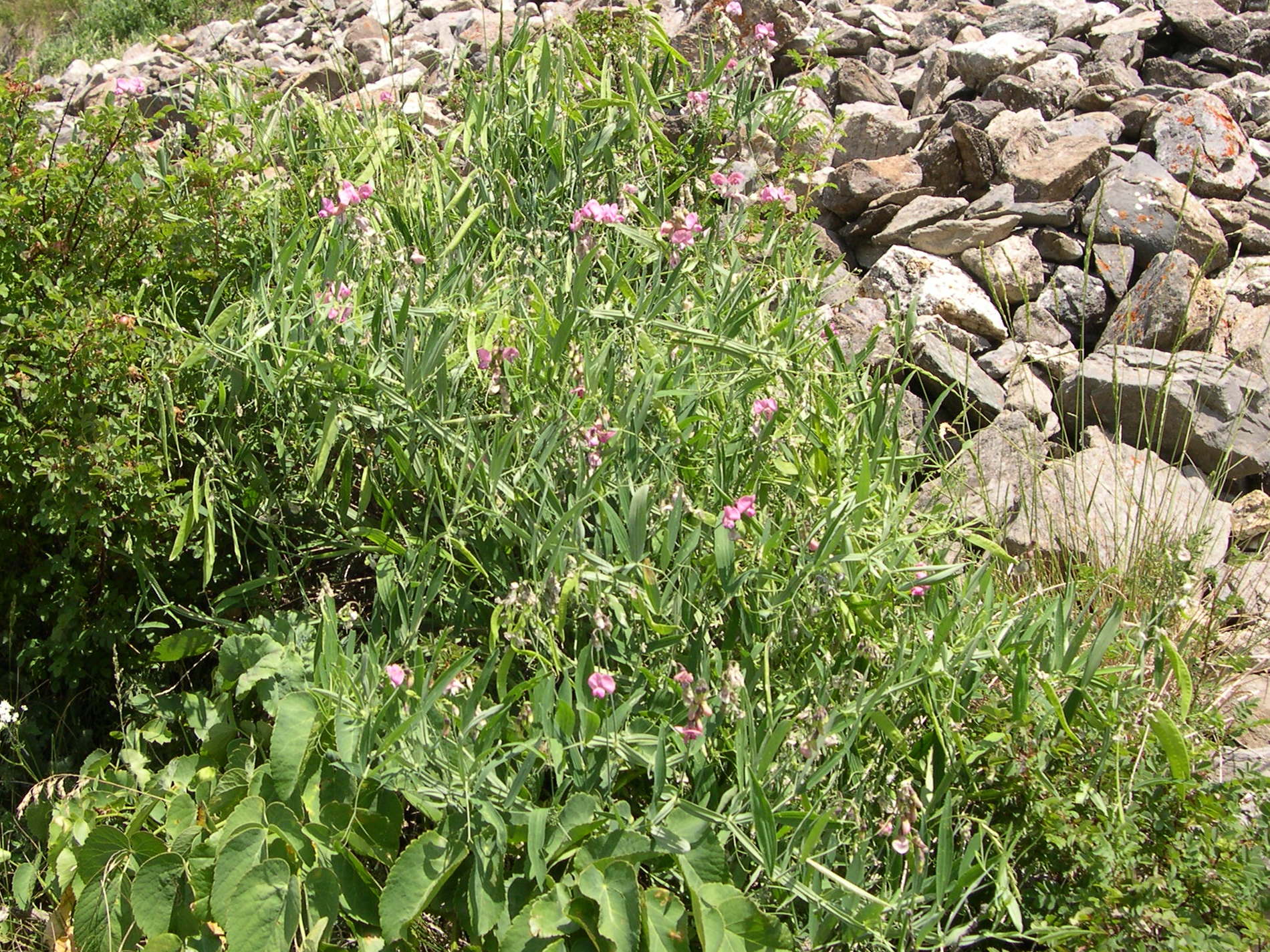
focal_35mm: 38
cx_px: 635
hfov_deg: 49.0
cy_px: 476
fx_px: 1394
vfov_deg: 37.7
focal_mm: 8
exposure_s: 1/101
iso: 100
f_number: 7.6
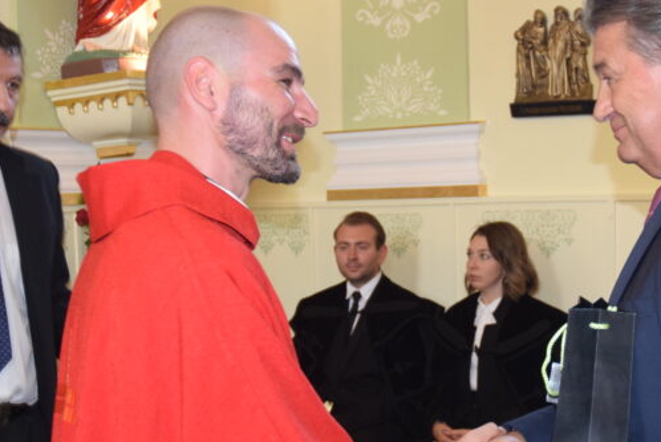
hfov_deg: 27.2
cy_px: 242
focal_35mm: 74
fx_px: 1360
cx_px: 411
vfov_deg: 18.5
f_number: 3.8
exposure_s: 1/60
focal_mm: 24
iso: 900
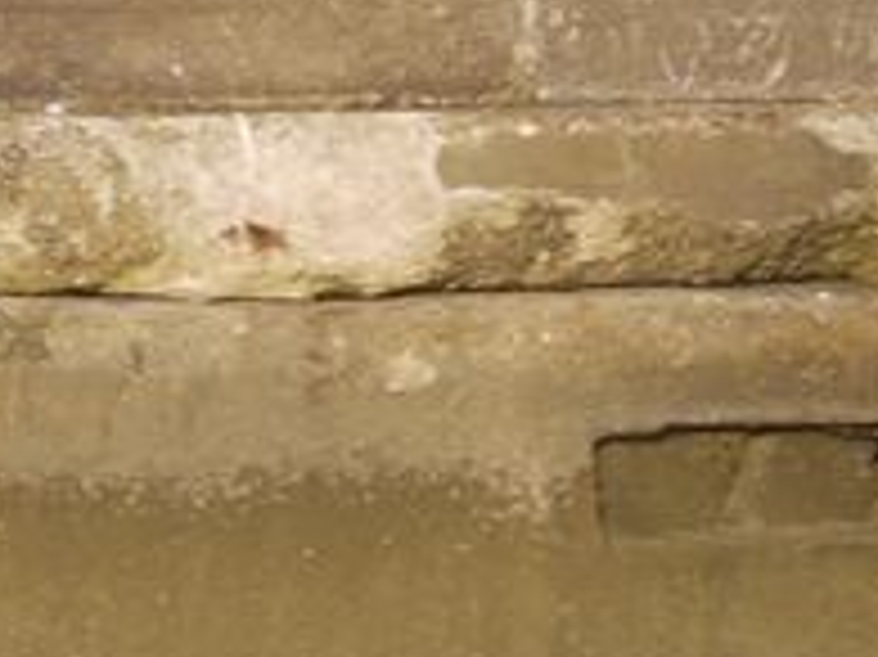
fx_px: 53232
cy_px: 688
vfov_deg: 0.7
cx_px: 45
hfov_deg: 0.9
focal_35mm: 2100
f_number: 5.6
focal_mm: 200
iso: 100
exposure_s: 1/400
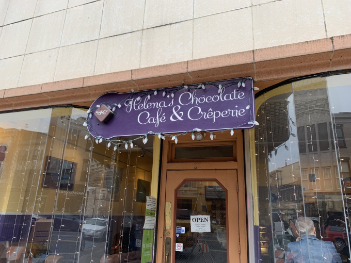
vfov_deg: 53.1
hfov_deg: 67.3
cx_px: 176
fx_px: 264
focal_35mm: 26
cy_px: 132
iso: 25
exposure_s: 1/248
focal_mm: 4.25
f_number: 1.8
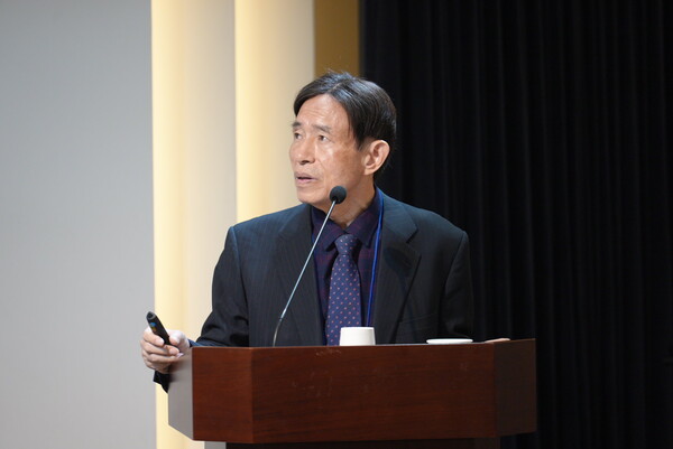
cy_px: 224
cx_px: 336
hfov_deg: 10.3
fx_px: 3741
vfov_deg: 6.9
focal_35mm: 200
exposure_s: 1/250
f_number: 4
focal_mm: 200
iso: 1250
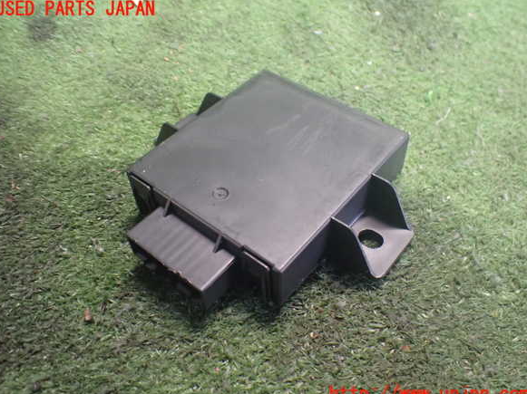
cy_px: 202
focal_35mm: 31
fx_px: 472
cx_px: 262
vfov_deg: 45.4
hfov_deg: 58.4
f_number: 2.3
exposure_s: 1/30
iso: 800
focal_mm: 5.4
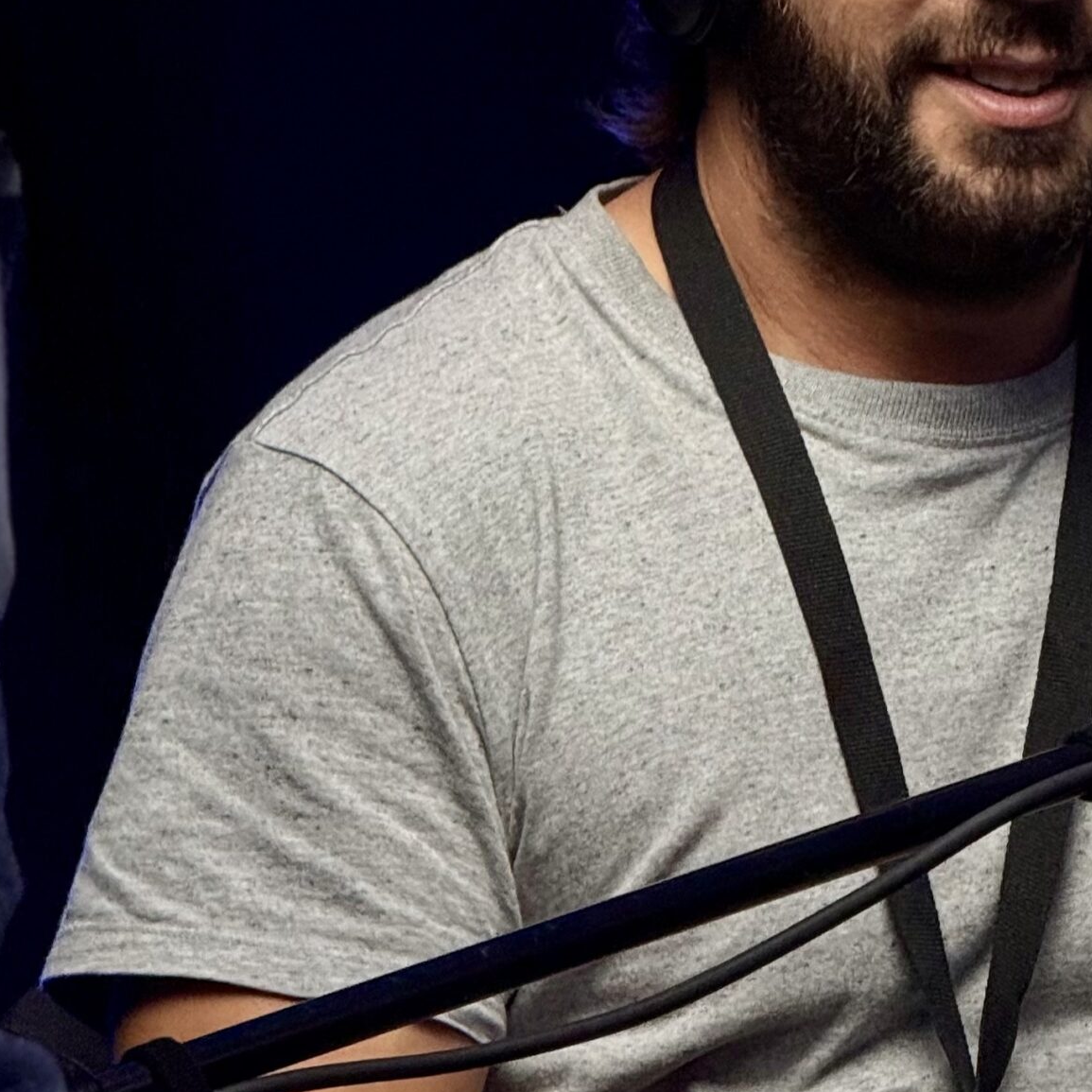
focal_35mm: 235
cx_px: 965
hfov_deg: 7.4
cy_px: 242
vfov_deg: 7.4
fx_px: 8387
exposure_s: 1/99
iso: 100
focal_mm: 15.66
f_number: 2.8
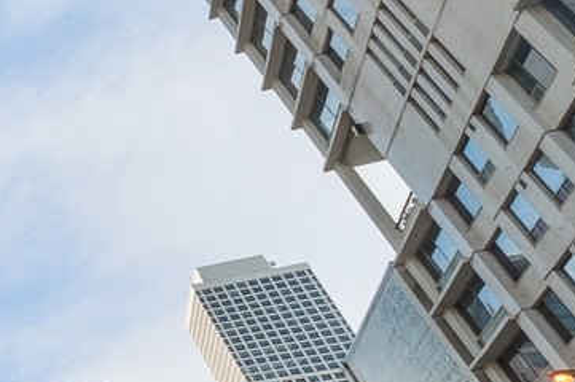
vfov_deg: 25.0
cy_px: 158
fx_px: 862
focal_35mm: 54
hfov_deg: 18.2
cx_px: -632
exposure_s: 1/400
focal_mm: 12
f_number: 8
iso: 200
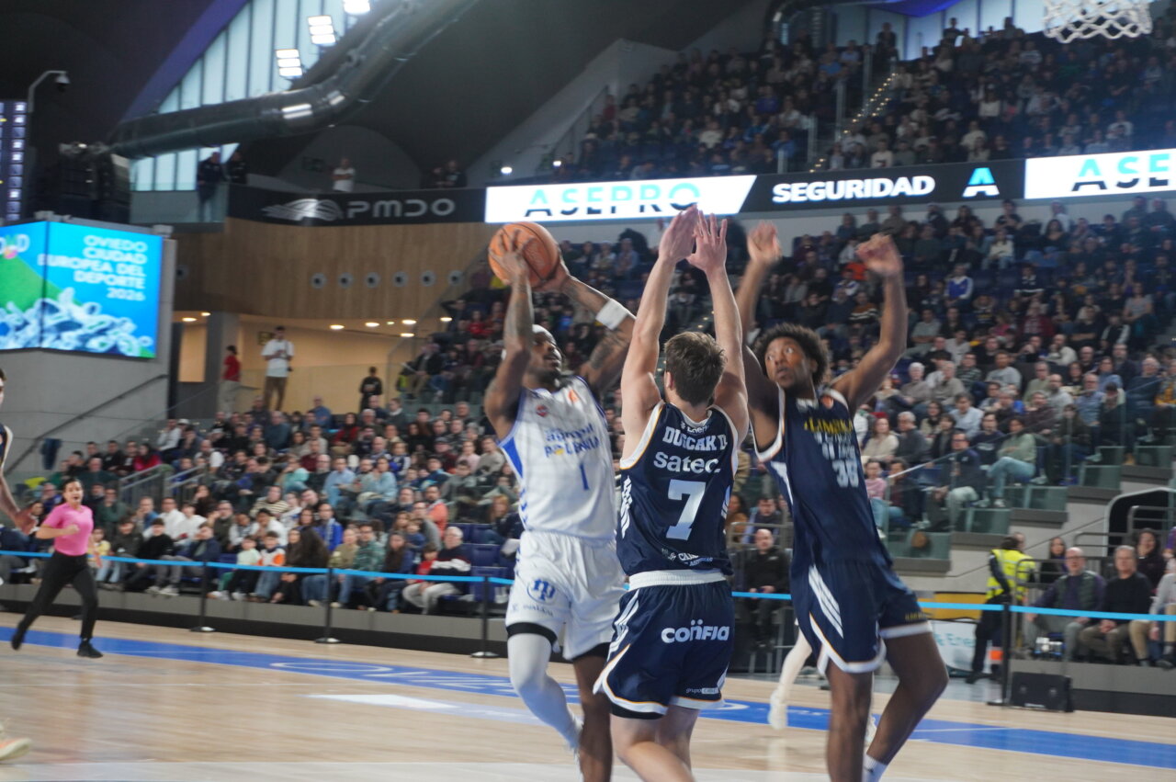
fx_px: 2448
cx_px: 588
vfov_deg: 18.1
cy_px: 391
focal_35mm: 75
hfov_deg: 27.0
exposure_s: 1/160
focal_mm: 50
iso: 1600
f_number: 5.6
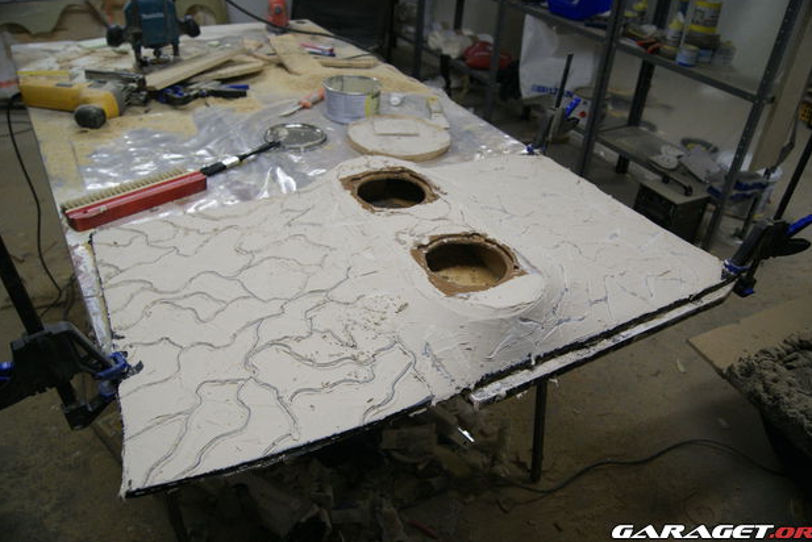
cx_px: 416
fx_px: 632
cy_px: 264
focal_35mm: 28
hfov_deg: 65.4
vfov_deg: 46.4
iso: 400
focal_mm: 18
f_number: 3.5
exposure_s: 1/30
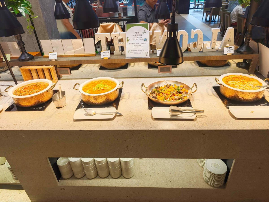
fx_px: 179
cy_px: 101
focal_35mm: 23
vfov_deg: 58.9
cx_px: 134
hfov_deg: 73.9
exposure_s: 1/121
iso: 500
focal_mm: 8.72
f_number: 2
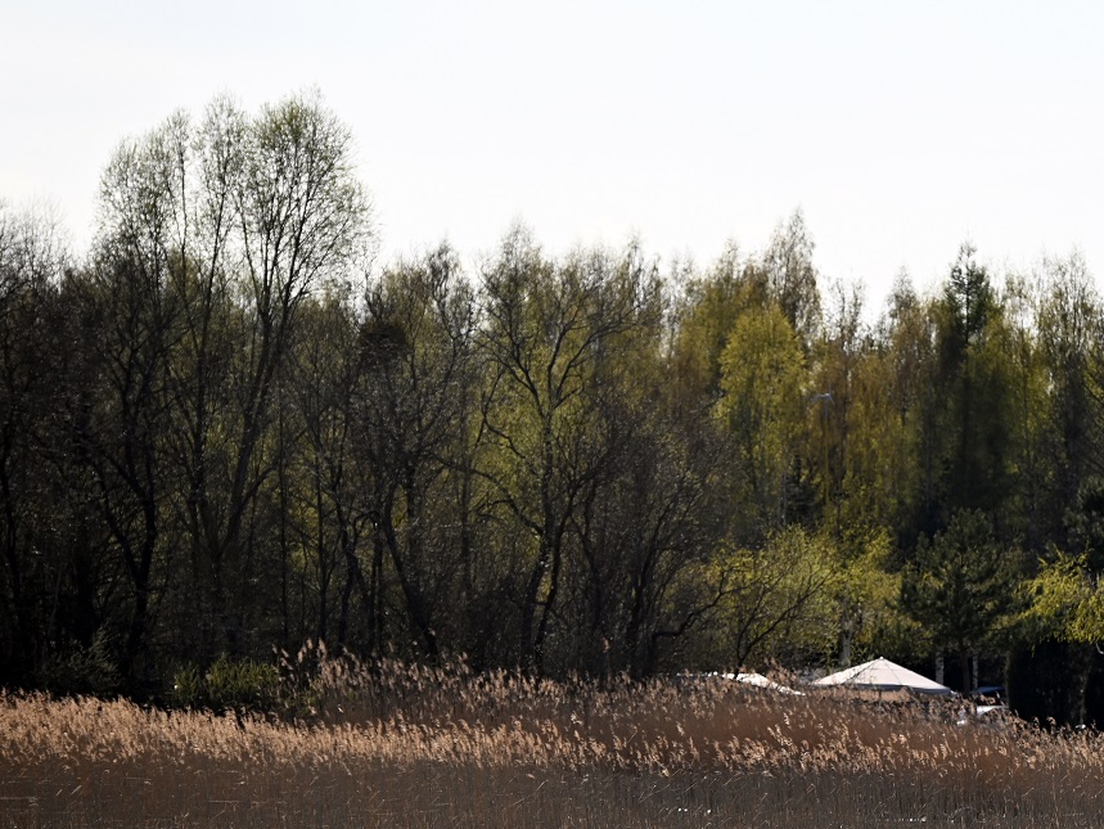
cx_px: 893
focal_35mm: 277
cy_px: 558
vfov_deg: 5.4
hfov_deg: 7.1
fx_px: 8838
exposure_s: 1/1000
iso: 125
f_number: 5.6
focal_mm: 165
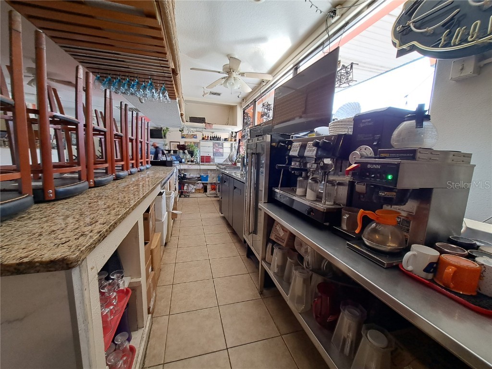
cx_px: 246
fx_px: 185
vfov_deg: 89.9
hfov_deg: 106.2
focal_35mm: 13
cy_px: 184
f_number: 2.2
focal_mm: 1.74
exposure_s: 1/40
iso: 50
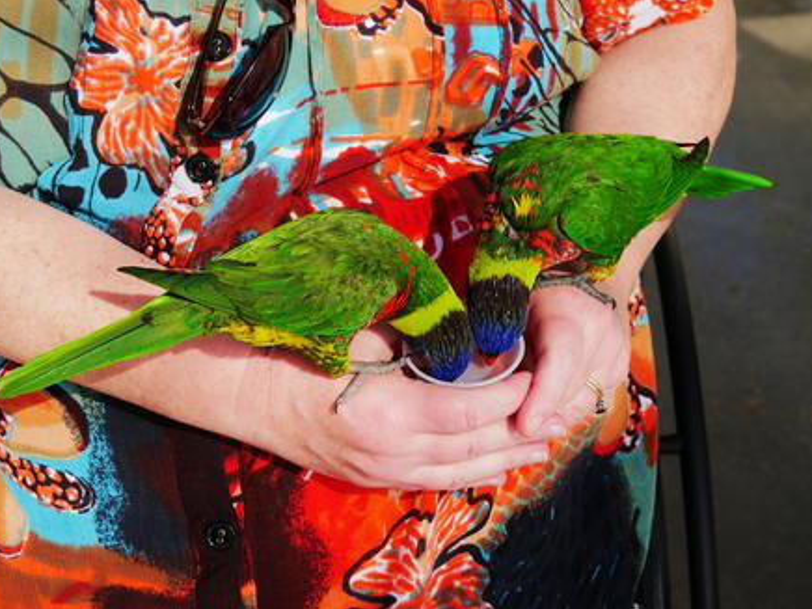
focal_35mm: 93
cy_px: 298
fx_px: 2182
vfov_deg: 15.9
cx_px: 395
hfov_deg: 21.1
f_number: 5.4
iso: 200
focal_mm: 45
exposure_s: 1/100
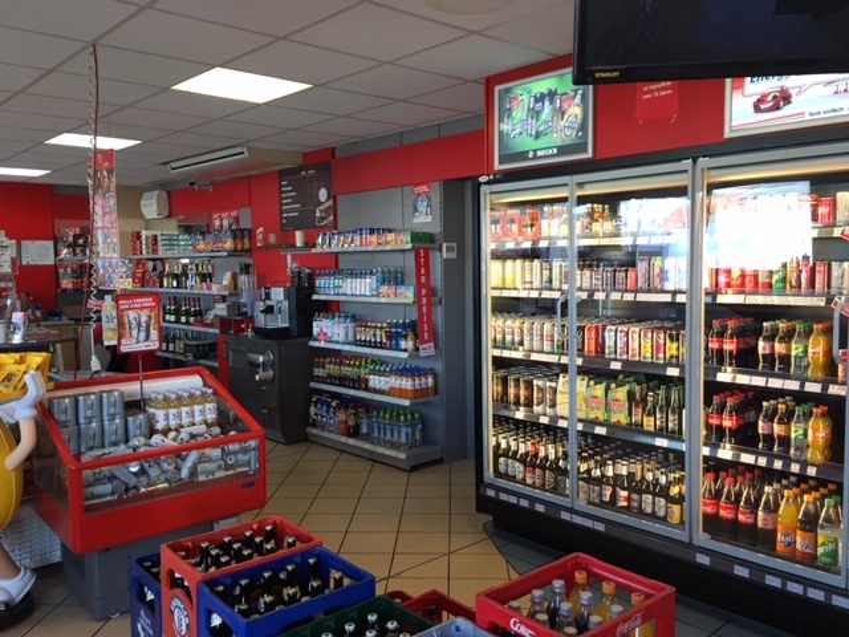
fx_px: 711
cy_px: 318
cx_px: 424
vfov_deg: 48.2
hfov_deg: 61.7
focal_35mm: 29
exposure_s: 1/33
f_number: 2.2
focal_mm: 4.15
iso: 32
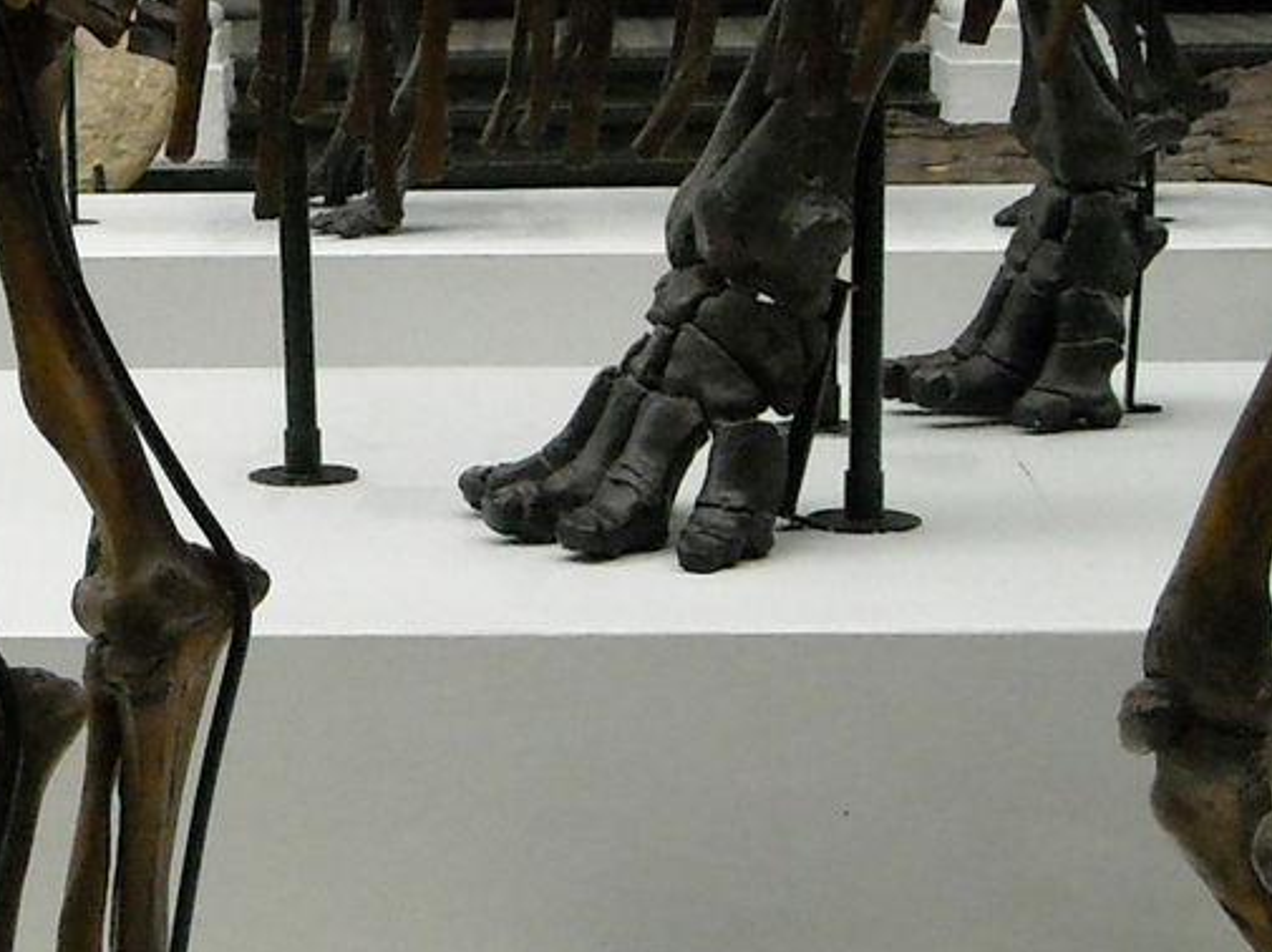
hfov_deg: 17.6
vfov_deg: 13.3
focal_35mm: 111
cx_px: 207
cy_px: 176
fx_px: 4076
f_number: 2.8
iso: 351
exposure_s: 1/228
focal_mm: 5.7
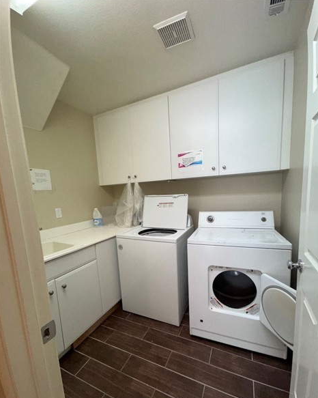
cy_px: 216
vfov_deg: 96.6
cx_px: 161
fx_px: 177
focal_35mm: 15
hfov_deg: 84.0
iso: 200
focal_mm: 2.22
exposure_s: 1/90
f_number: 2.2
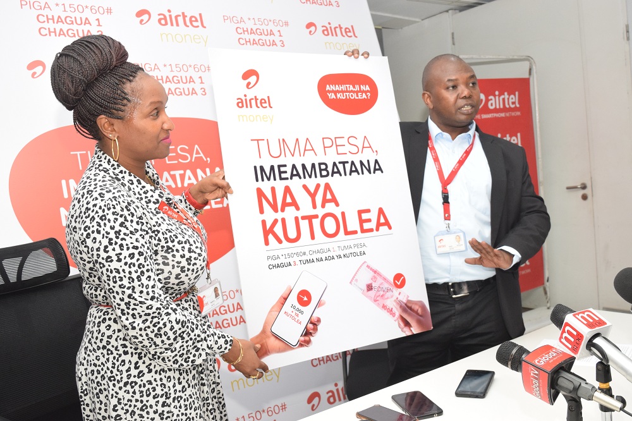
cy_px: 210
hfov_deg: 53.1
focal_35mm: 36
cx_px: 316
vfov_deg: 36.8
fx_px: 632
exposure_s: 1/200
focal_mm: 24
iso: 1600
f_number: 6.3
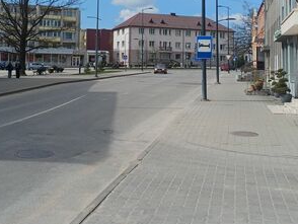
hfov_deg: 37.1
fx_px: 439
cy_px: 29
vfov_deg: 27.7
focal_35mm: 51
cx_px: 99
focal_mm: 4.65
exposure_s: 1/2066
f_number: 1.8
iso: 50
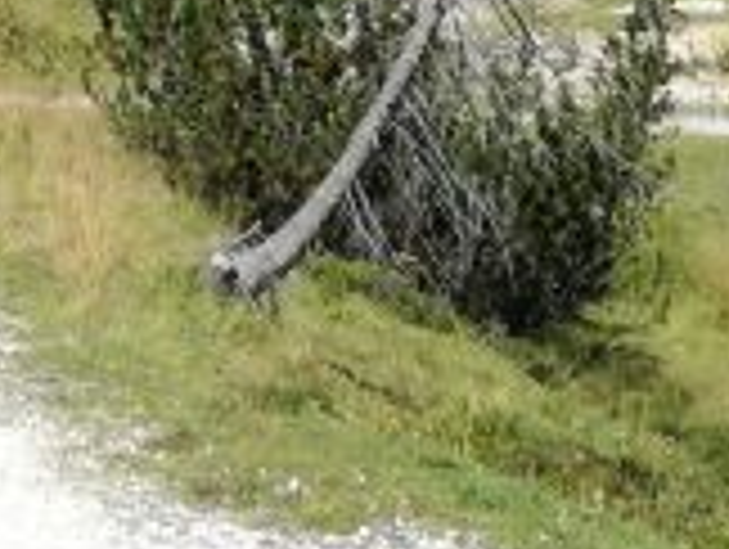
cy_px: -450
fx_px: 2805
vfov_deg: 10.5
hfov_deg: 14.0
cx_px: -324
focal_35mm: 133
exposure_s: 1/976
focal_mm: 3.79
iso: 50
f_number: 2
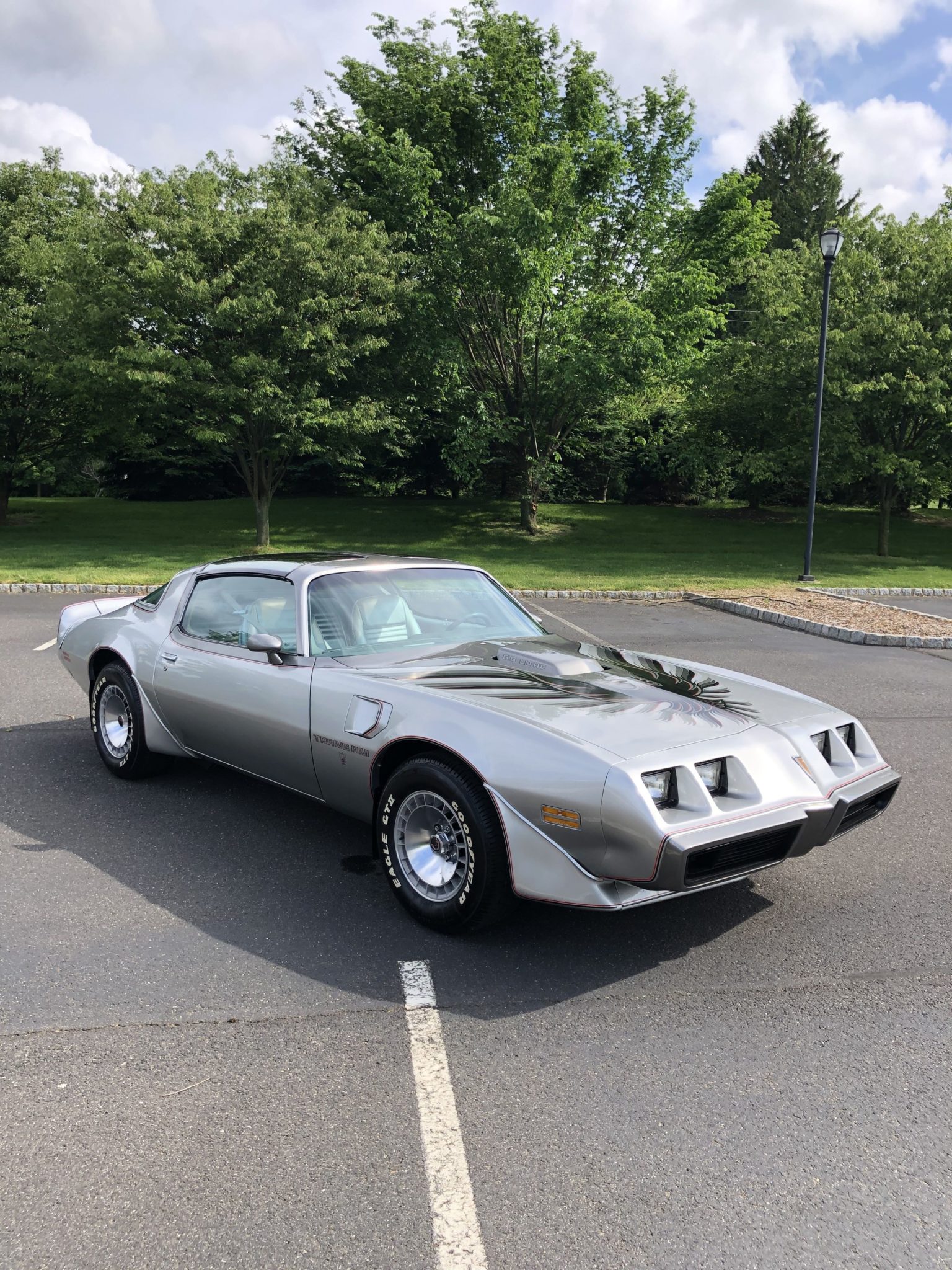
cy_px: 635
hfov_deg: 49.7
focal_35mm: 28
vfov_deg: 63.4
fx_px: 1027
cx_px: 476
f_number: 1.8
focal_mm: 4
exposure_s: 1/796
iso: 20
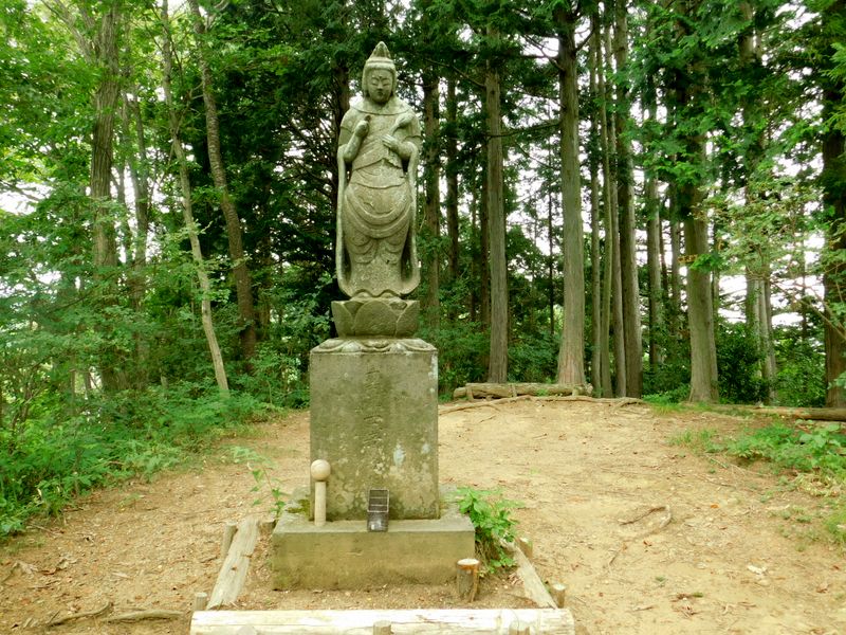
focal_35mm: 30
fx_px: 733
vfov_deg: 46.8
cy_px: 318
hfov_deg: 60.0
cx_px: 423
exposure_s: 1/30
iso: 140
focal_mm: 5.3
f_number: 3.2
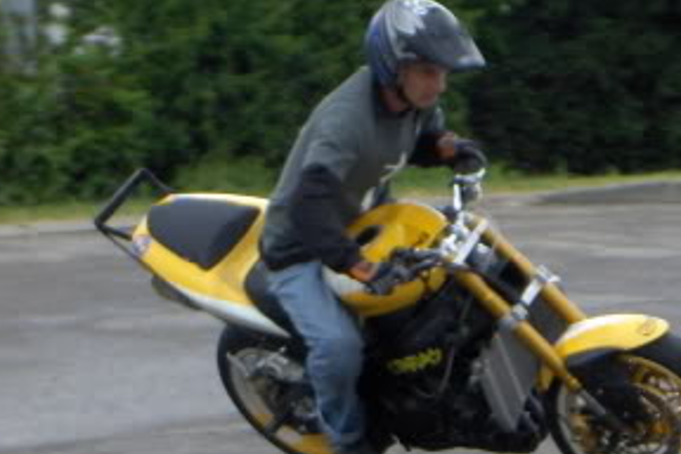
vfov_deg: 6.1
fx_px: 4237
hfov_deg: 9.2
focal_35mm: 224
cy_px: 281
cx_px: 454
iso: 100
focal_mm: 15.8
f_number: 4.7
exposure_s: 1/242
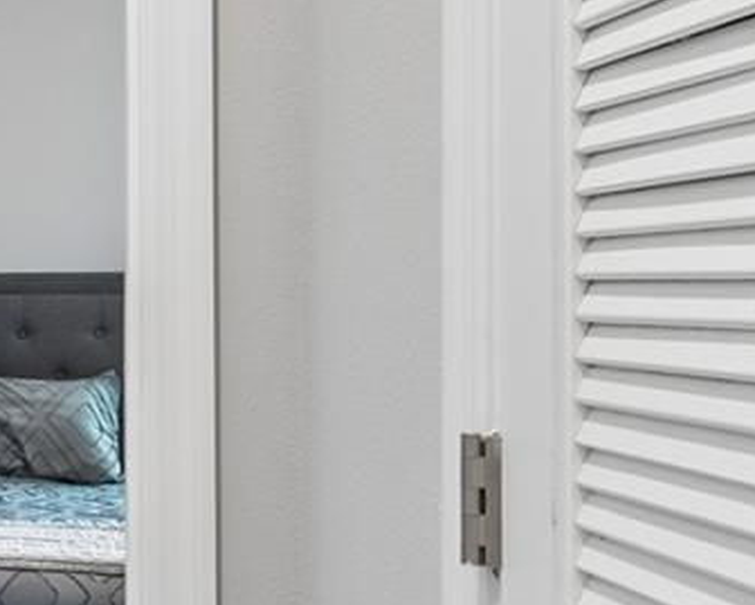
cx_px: -838
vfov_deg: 22.8
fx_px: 1498
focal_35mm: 67
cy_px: 297
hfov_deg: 17.5
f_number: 7.1
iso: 100
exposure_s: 1.6
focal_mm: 10
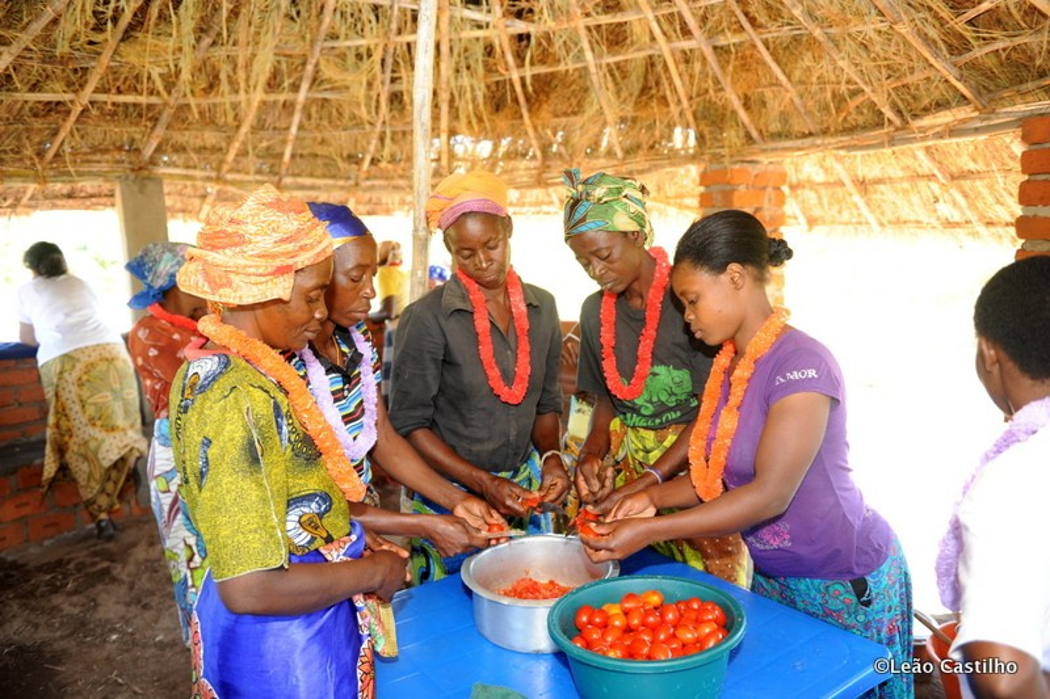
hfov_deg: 69.4
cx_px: 525
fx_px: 758
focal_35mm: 26
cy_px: 350
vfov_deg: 49.5
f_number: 2.8
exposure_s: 1/250
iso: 1000
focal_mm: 26
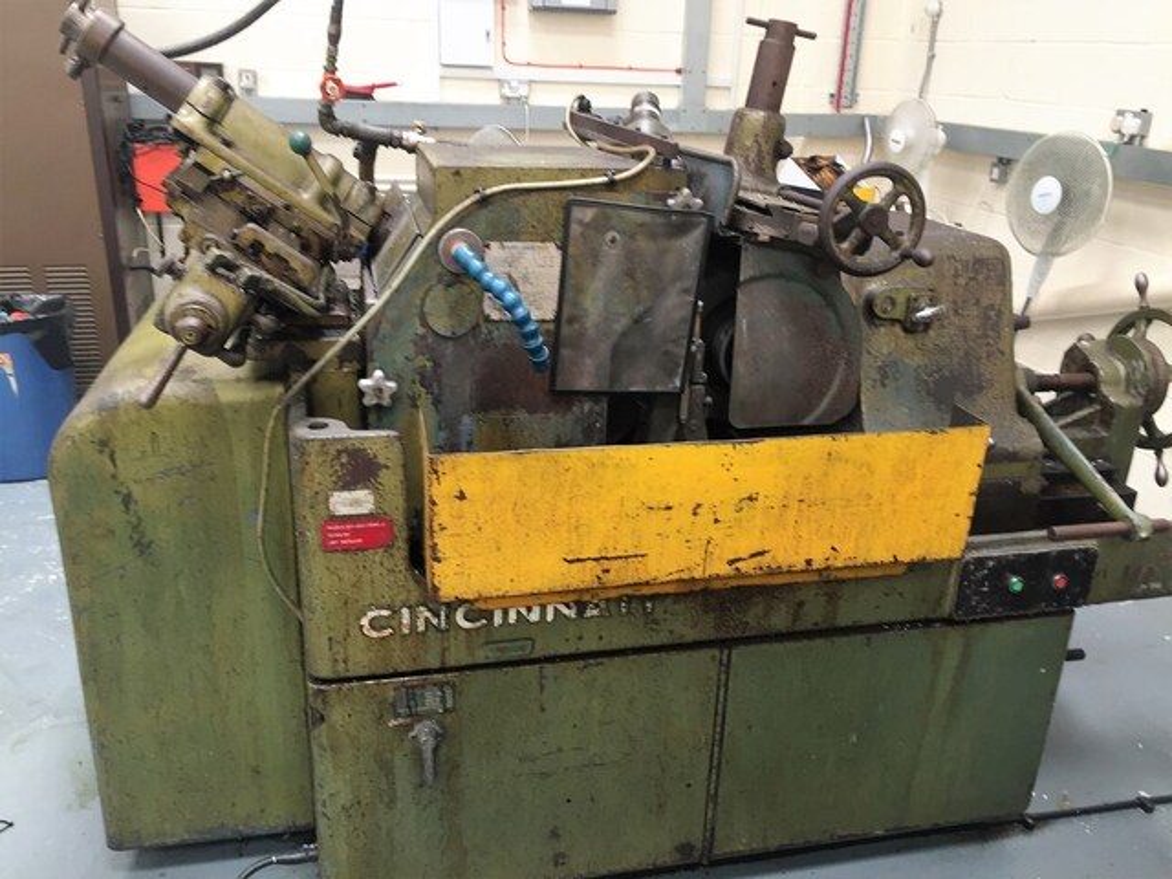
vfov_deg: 48.2
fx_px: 982
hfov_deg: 61.7
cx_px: 586
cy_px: 440
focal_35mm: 29
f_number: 2.2
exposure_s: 1/33
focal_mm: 4.15
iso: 50
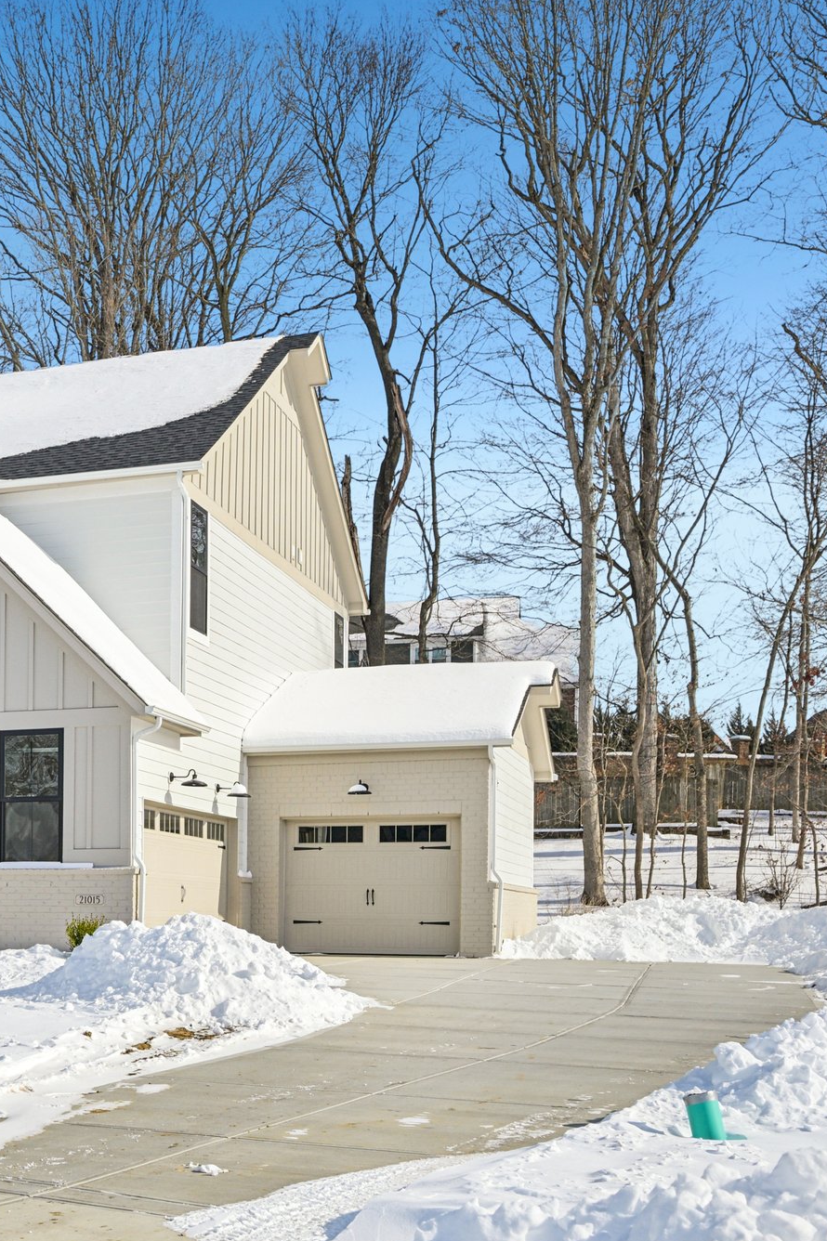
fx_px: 1586
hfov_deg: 26.6
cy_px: 626
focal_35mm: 46
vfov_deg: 42.8
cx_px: -114
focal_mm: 30
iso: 100
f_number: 8
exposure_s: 1/800
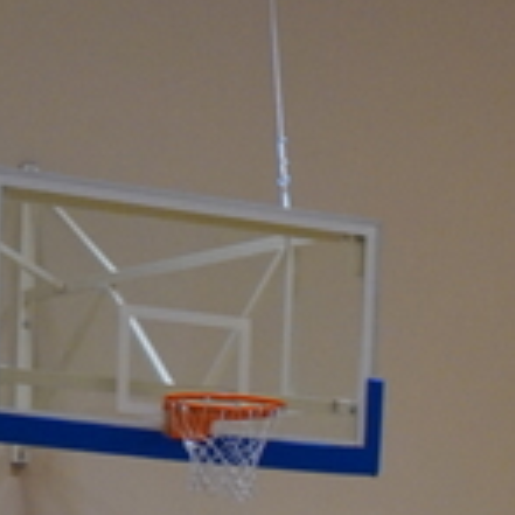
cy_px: 809
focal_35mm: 201
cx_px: 1400
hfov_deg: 7.8
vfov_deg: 8.5
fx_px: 3383
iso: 1250
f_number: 4
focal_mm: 28
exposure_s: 1/160
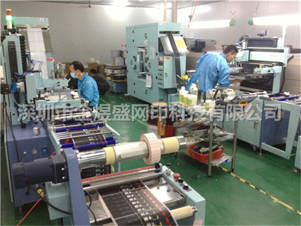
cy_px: 113
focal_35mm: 35
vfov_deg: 40.7
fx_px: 304
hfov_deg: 52.6
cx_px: 150
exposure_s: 1/20
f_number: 2.4
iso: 200
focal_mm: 4.28
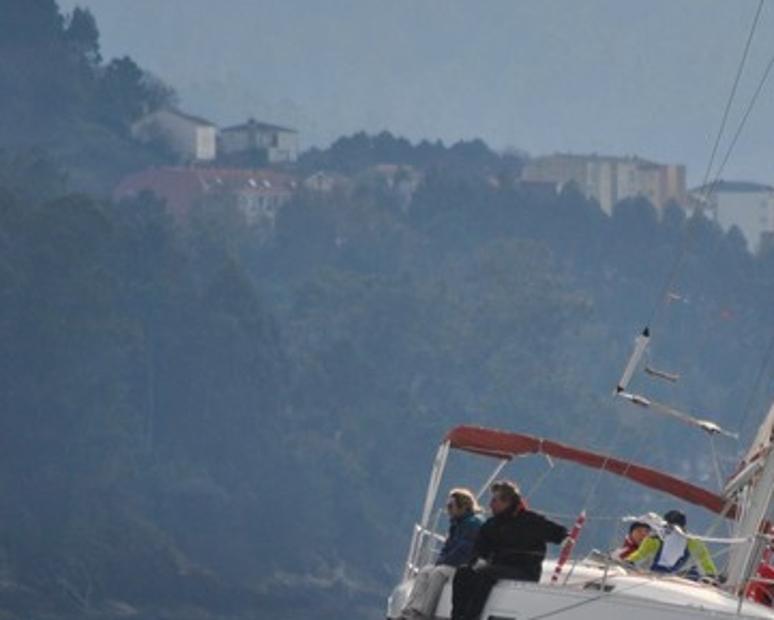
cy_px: 534
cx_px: 615
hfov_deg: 2.8
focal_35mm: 699
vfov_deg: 2.2
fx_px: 16017
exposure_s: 1/1250
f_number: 5.6
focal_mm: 200
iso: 200
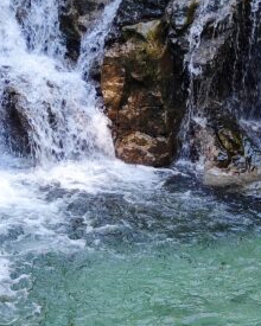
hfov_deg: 9.2
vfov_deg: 11.4
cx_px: 85
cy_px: -14
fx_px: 1613
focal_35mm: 167
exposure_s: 1/100
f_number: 2
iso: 76
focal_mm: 8.72
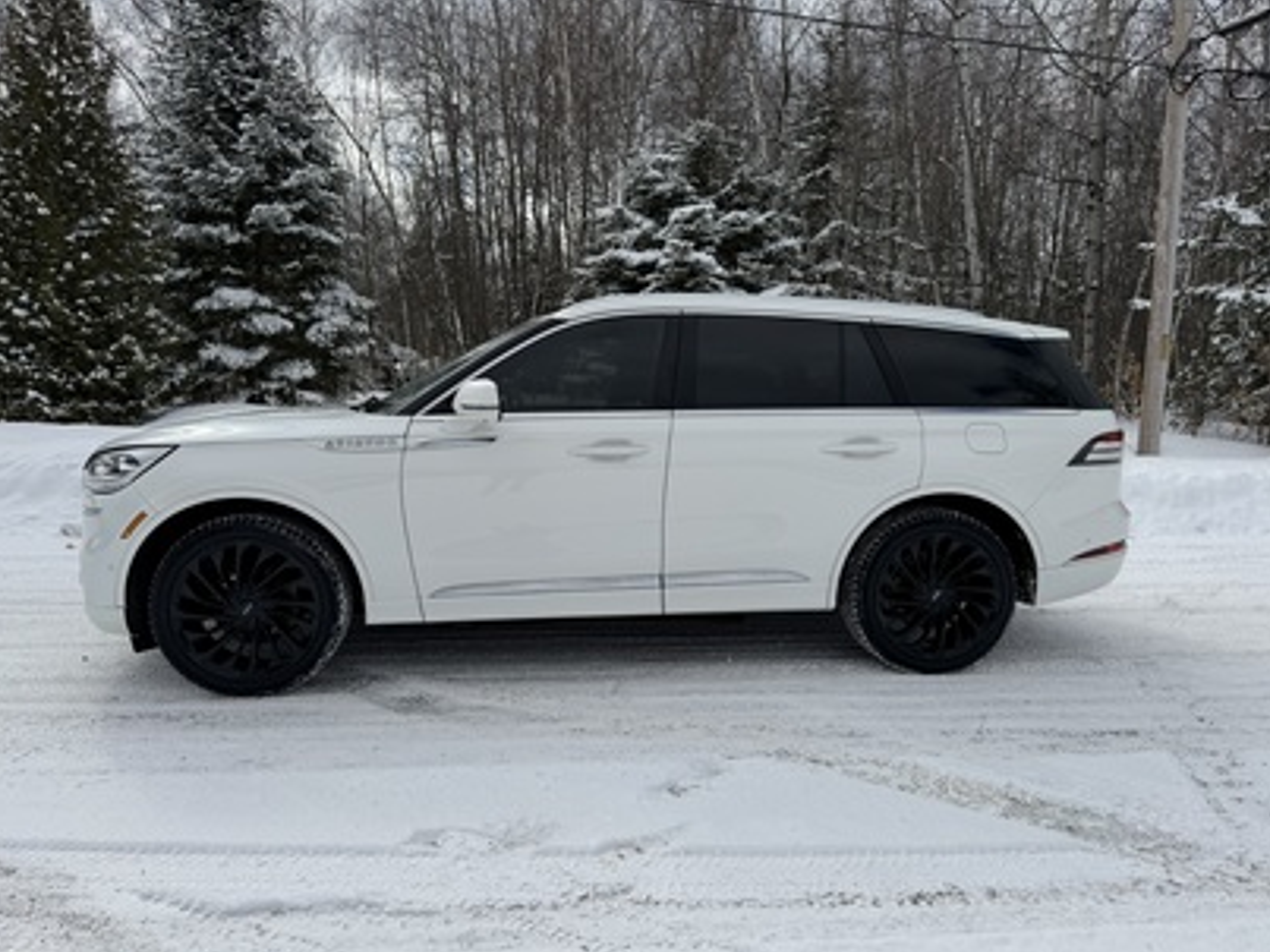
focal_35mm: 25
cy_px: 493
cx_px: 643
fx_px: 917
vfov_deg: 54.8
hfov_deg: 69.4
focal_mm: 6.76
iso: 80
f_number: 1.78
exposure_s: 1/9091
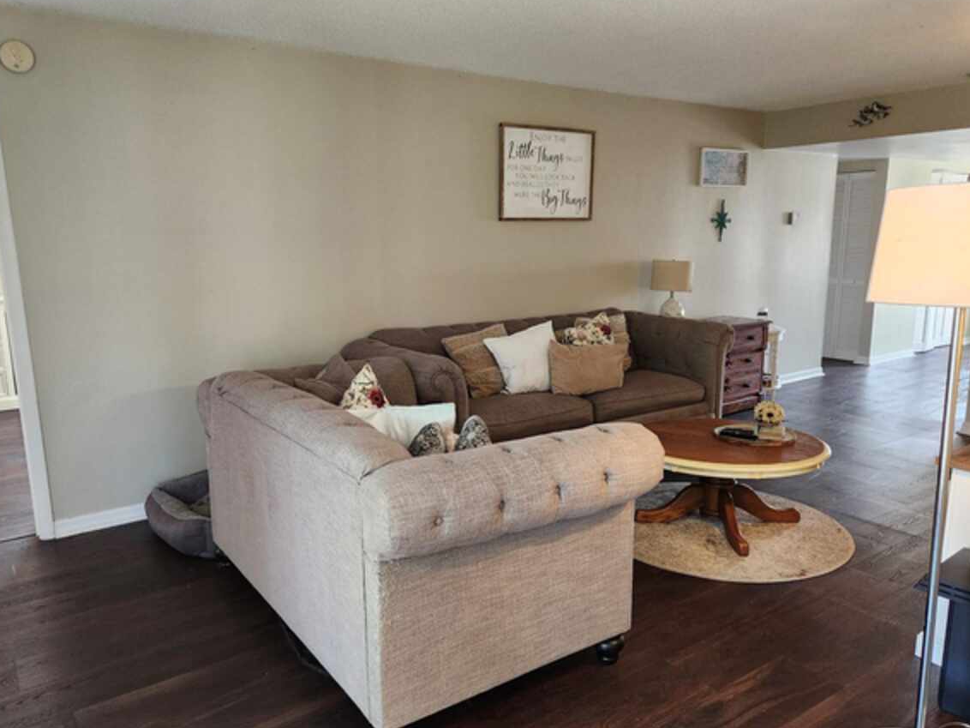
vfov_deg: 53.0
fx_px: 729
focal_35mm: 26
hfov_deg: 67.3
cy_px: 386
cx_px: 473
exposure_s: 1/120
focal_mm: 5.4
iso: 400
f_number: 1.8
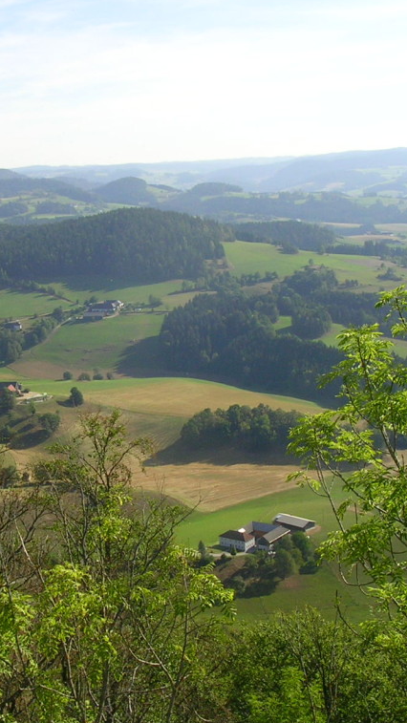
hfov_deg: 21.3
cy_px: 361
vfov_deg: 37.2
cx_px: 122
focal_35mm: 56
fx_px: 1074
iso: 50
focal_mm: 5.8
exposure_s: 1/229
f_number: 5.6
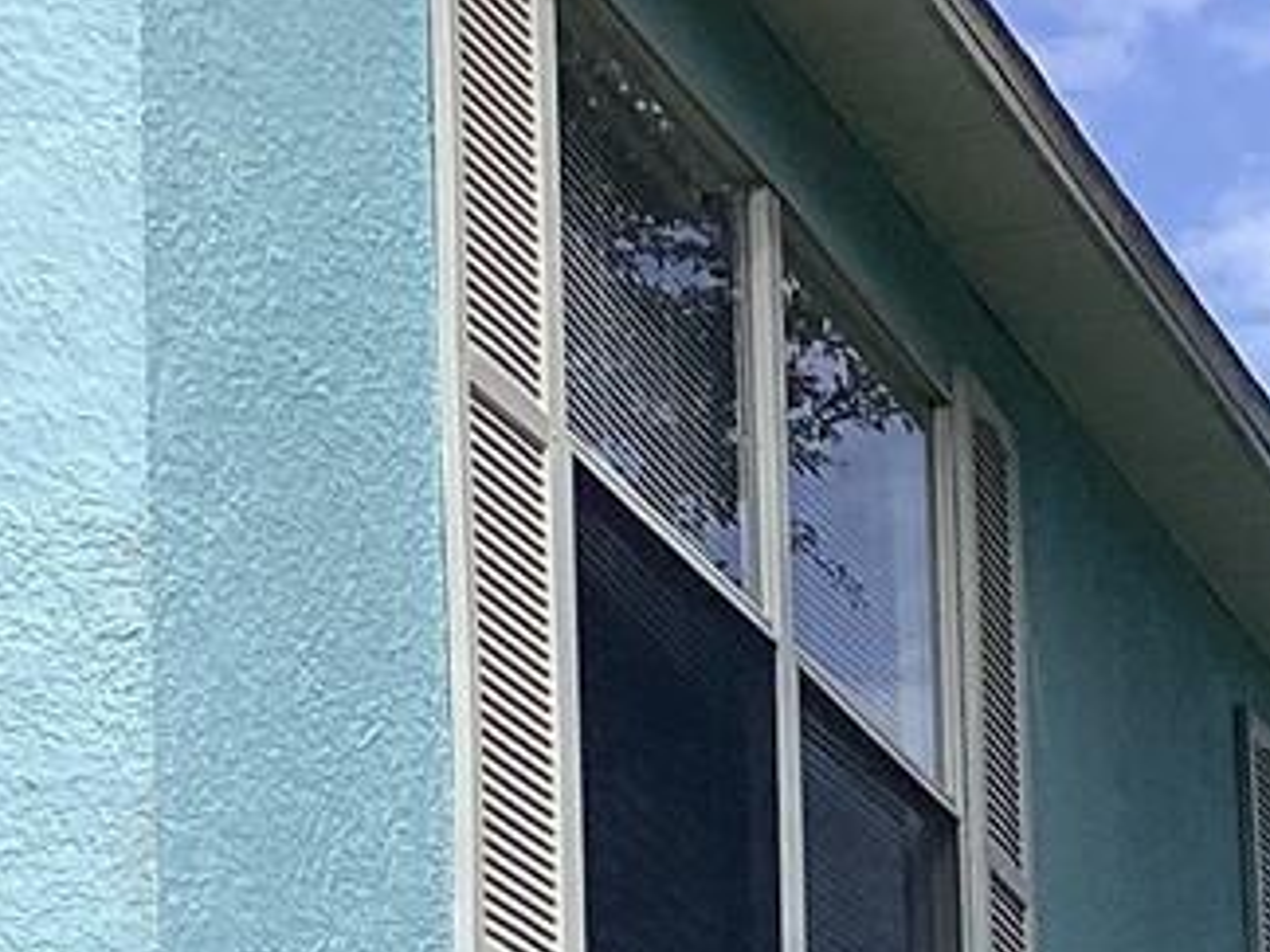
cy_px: 1657
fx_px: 5613
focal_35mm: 153
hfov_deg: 12.5
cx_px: 1646
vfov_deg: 9.3
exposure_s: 1/1131
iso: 25
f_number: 2.4
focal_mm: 3.3
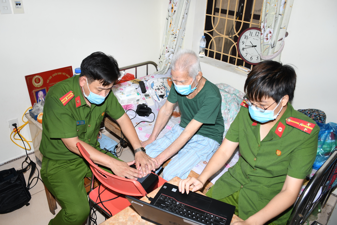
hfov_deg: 61.9
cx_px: 168
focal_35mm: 30
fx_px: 281
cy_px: 112
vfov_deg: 43.6
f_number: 4.5
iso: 125
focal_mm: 20
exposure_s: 1/200
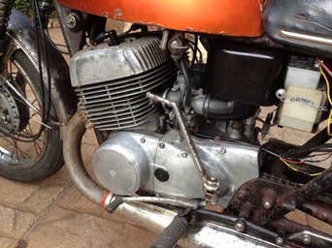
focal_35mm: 35
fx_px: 335
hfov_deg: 52.7
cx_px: 166
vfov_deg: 40.7
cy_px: 124
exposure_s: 1/120
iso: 100
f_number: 2.4
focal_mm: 4.28
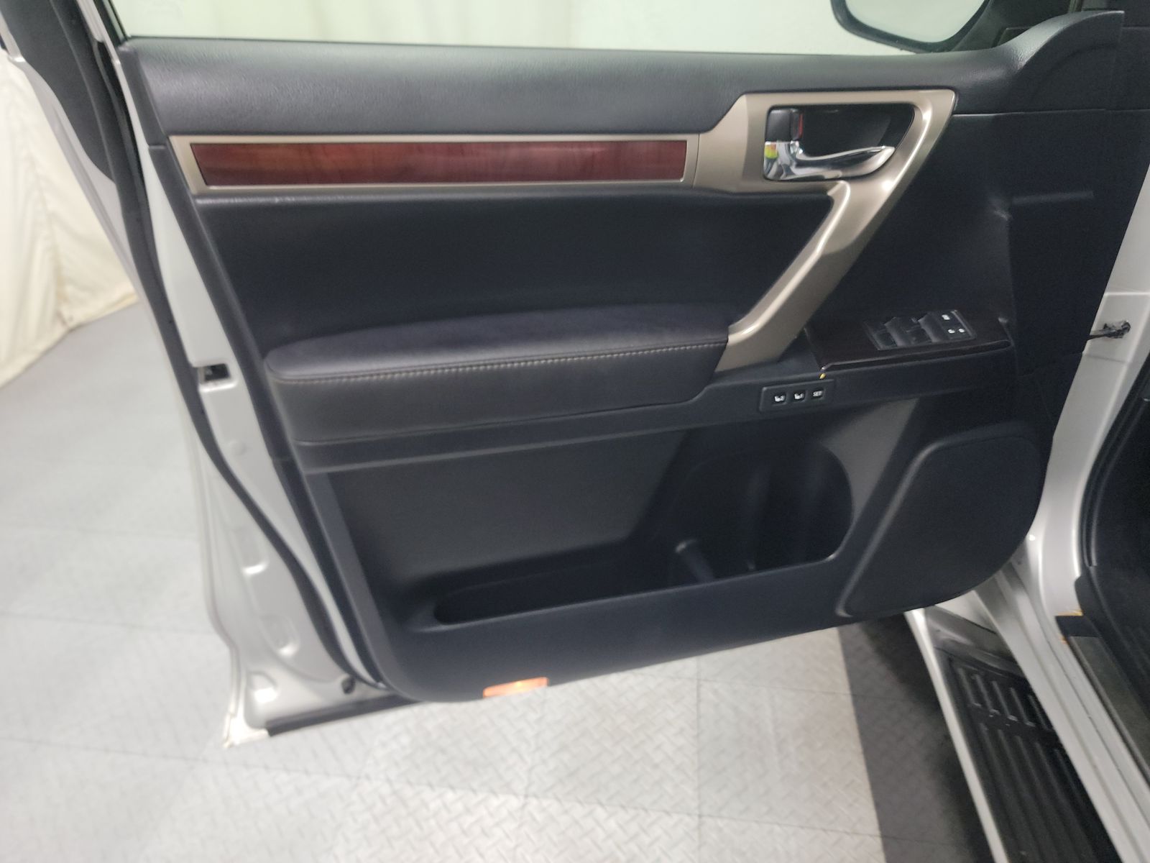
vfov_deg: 56.8
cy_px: 432
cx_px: 575
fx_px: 797
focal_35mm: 24
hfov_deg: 71.6
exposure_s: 1/59
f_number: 1.8
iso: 654
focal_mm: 6.7
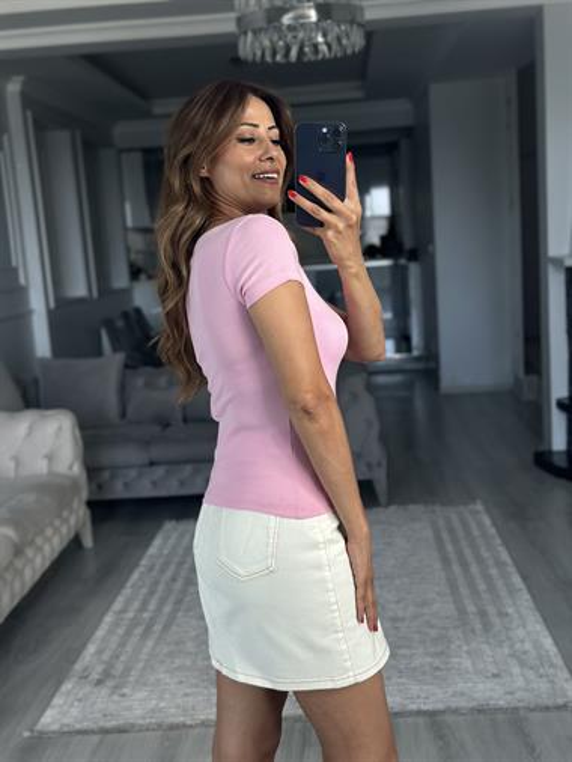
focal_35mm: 48
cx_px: 286
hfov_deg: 30.3
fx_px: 1057
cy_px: 381
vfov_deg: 39.6
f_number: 1.78
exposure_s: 1/158
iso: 80
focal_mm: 6.86
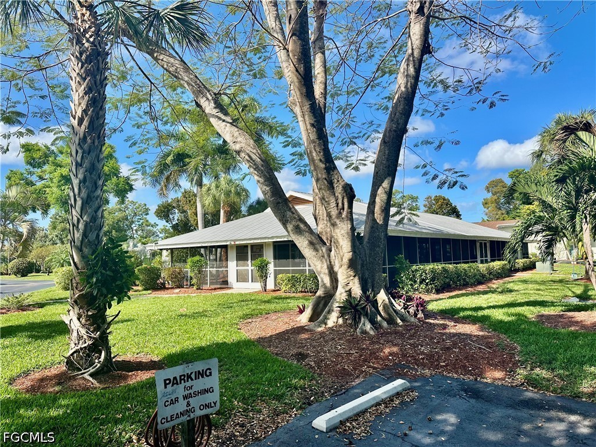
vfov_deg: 56.8
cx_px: 298
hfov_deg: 71.6
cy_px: 224
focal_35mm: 24
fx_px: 413
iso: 80
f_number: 1.78
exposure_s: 1/3356
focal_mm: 6.86
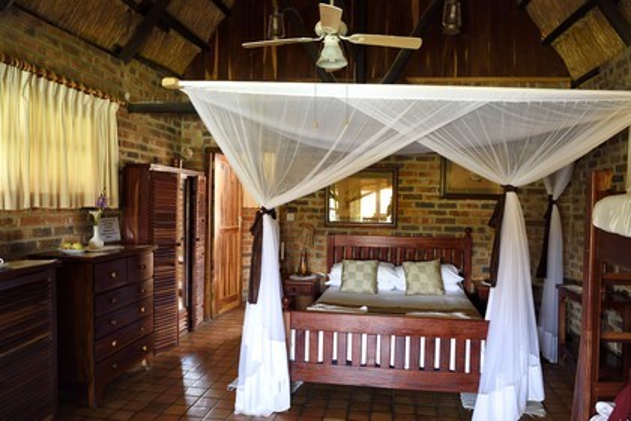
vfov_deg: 53.1
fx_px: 421
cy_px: 210
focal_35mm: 24
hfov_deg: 73.7
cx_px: 316
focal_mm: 24
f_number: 5
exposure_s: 1/30
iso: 1600
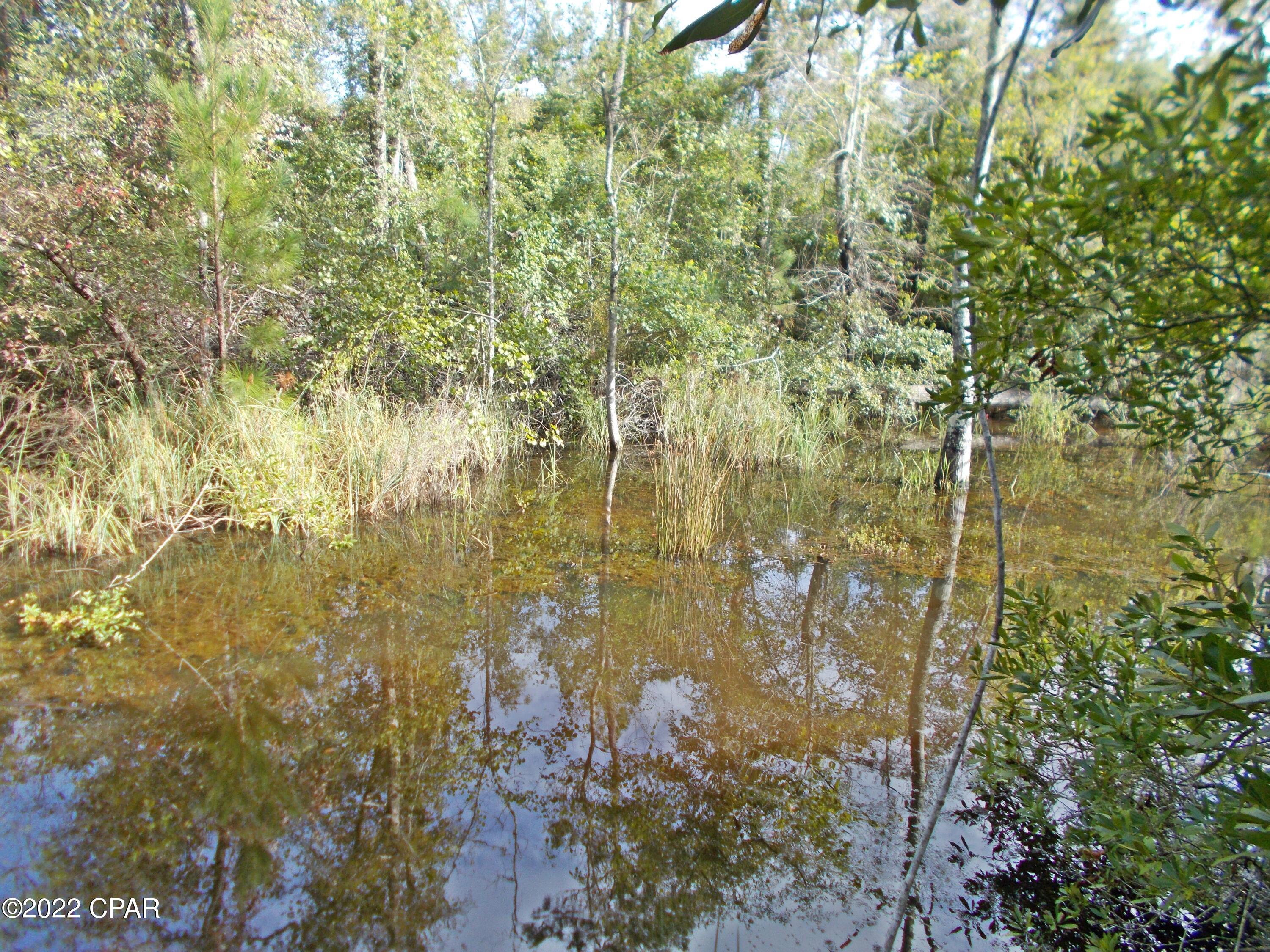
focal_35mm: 26
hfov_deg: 67.3
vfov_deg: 53.1
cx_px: 635
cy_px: 476
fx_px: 954
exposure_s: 1/160
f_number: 3.2
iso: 80
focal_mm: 4.6
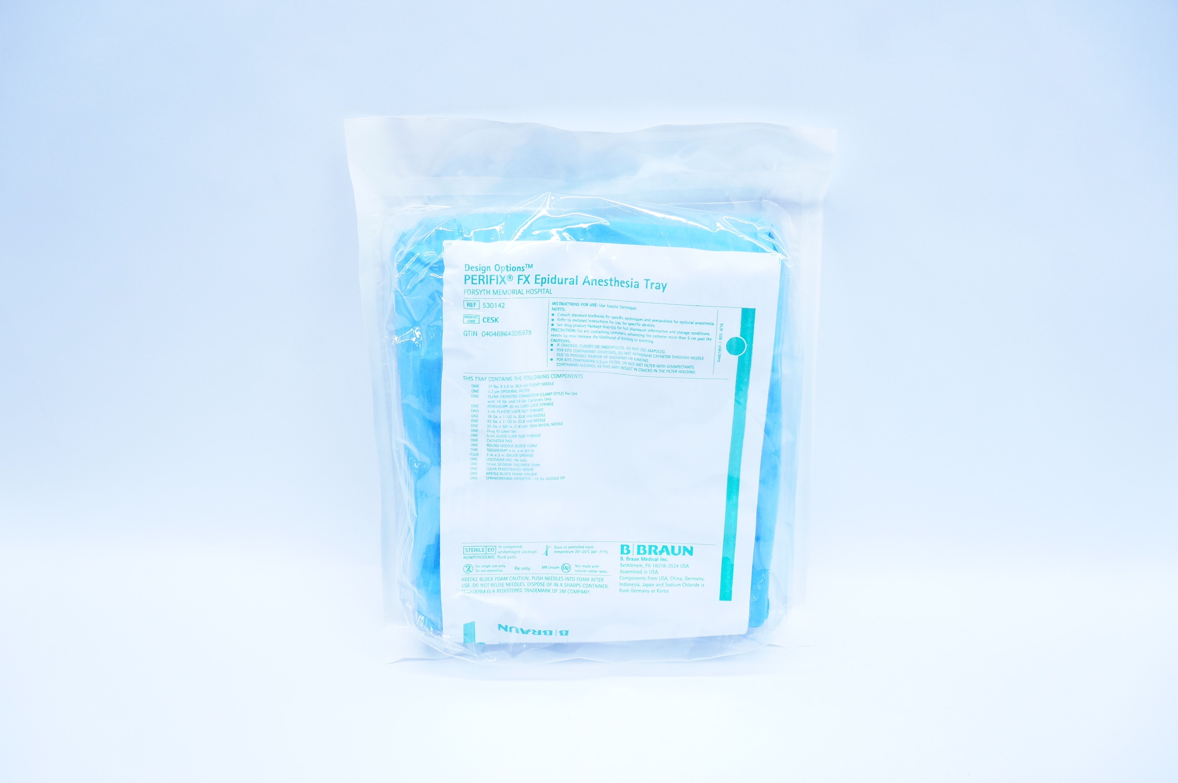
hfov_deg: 67.4
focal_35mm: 27
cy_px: 392
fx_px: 883
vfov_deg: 47.8
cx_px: 589
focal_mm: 18
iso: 800
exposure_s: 1/125
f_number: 5.6
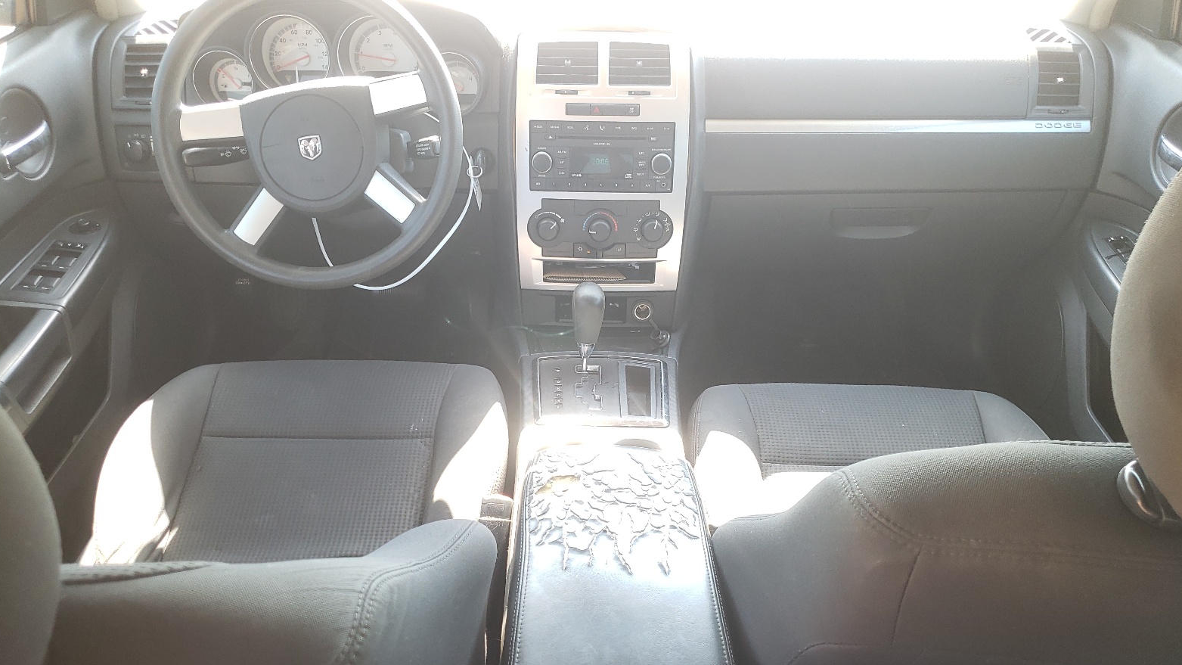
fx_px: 909
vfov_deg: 40.1
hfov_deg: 66.1
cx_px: 600
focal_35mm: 29
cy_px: 387
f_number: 1.5
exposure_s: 1/60.2
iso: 69
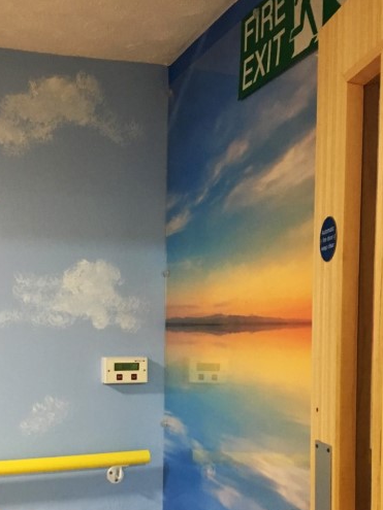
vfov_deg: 37.4
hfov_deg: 28.9
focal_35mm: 50
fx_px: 738
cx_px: 121
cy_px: 371
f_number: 2.2
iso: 200
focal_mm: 4.15
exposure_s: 1/20
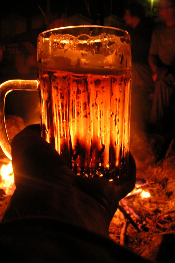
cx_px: 77
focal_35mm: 39
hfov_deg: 34.2
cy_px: 130
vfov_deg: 49.6
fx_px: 284
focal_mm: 6.1
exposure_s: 1
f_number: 2.8
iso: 100
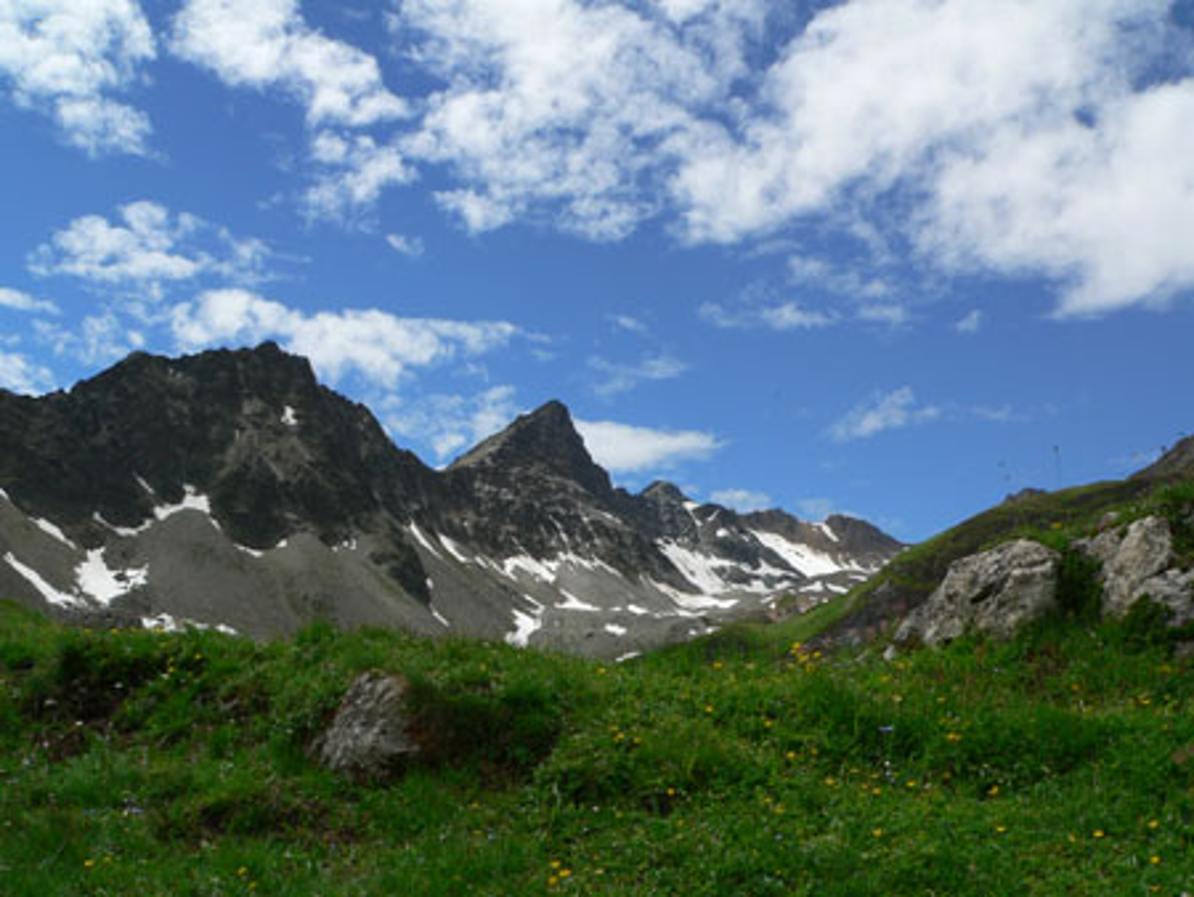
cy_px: 448
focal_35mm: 36
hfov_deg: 51.3
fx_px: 1242
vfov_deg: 39.7
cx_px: 597
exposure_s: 1/500
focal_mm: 6
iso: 80
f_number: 5.6
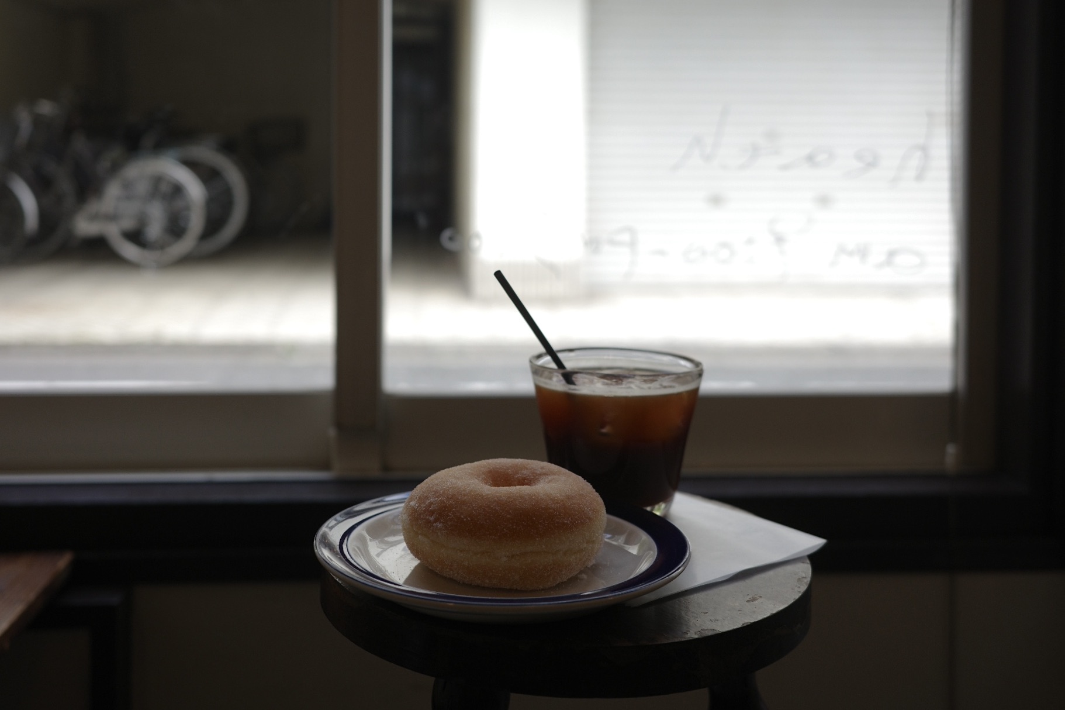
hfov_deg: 48.5
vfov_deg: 33.4
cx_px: 532
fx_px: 1183
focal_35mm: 40
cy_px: 355
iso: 100
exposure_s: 1/100
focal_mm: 26
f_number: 2.8
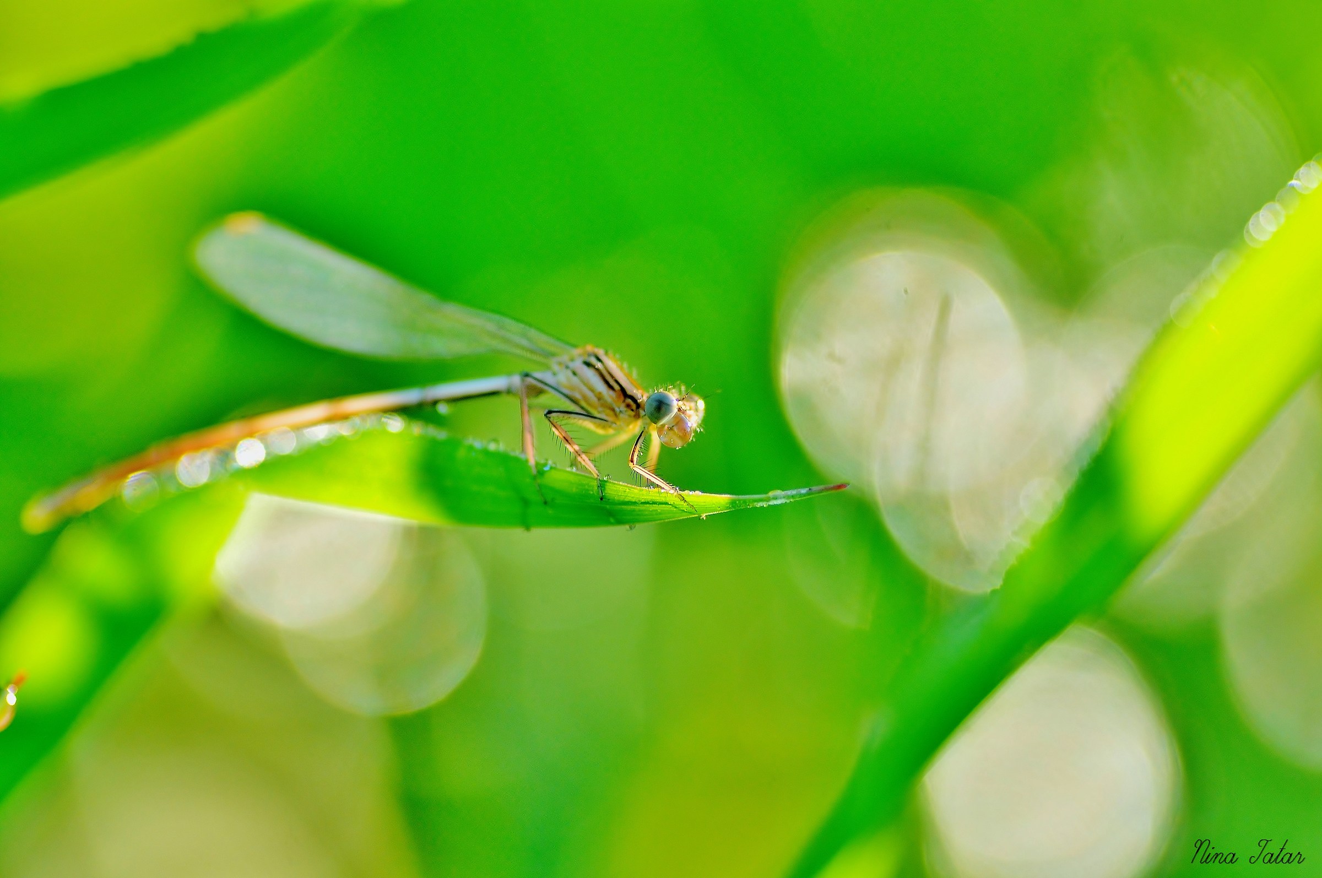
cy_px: 439
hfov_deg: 15.2
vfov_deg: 10.1
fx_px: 4951
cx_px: 661
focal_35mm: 135
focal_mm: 90
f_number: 4.5
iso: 400
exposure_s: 1/500
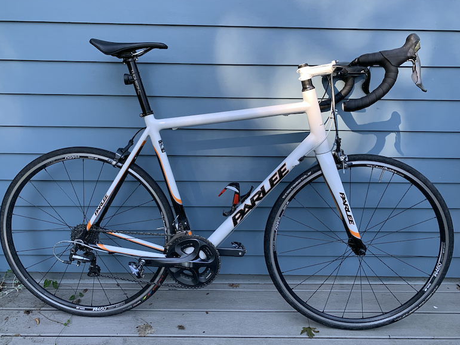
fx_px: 359
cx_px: 225
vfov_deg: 51.4
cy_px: 171
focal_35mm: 27
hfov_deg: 65.3
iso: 32
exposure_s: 1/122
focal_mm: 4.25
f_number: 1.8
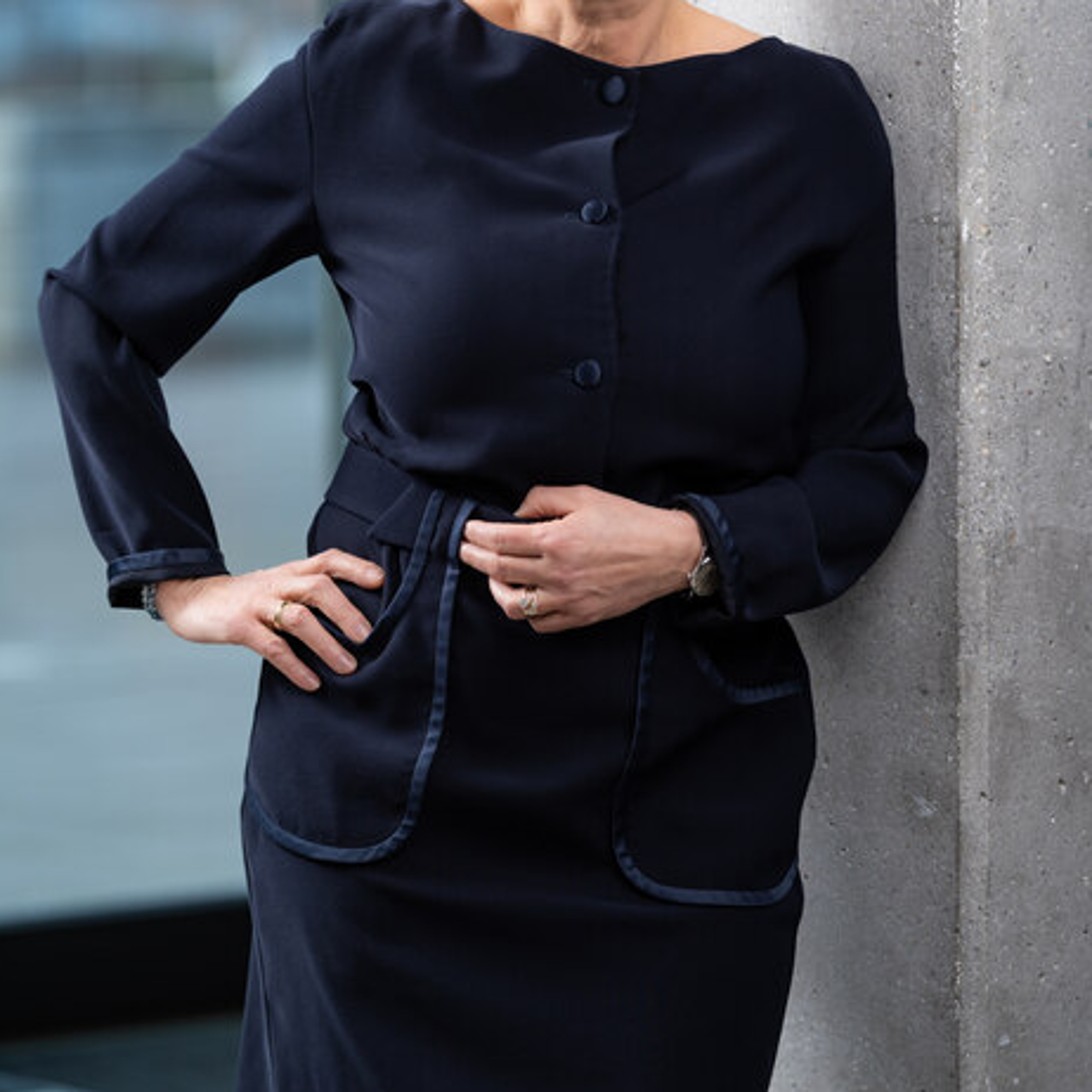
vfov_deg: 9.7
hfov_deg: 9.7
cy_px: 331
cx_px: 547
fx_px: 6460
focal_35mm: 181
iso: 250
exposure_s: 1/100
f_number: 3.5
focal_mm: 141
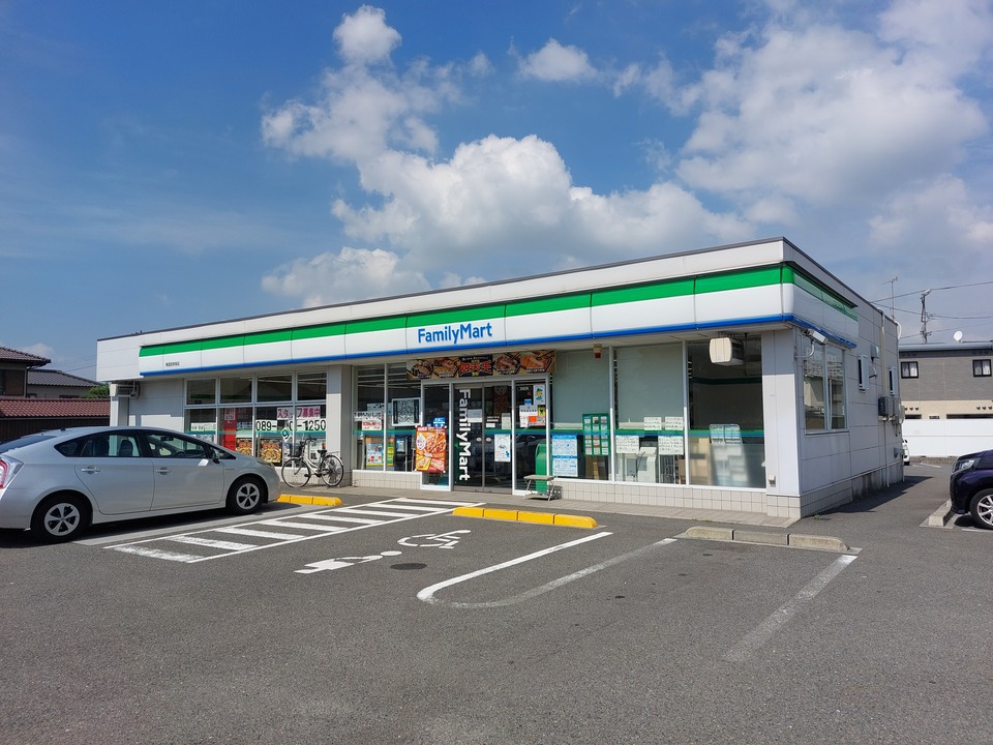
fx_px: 688
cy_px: 372
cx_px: 496
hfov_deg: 71.6
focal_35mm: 24
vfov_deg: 56.8
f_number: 1.8
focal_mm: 5.23
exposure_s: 1/2107
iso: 25
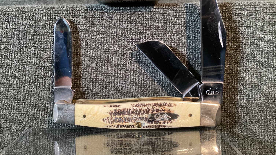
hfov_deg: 58.0
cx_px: 139
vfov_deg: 34.4
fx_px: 249
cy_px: 55
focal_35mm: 34
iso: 320
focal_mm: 3.3
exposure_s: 1/60
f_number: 2.4
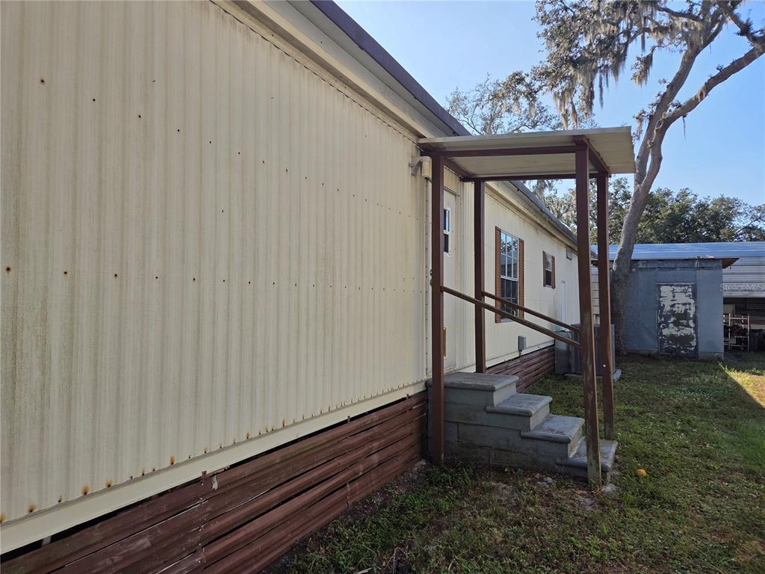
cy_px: 287
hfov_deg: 73.9
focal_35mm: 23
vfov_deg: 58.9
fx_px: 508
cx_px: 382
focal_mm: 5.4
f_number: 1.8
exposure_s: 1/3598
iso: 80
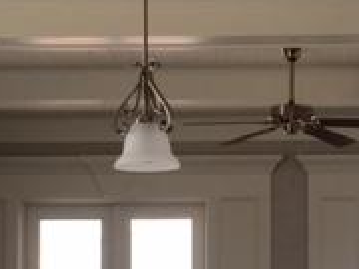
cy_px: 271
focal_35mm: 103
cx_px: 279
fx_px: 1068
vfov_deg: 14.1
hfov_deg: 18.9
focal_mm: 4.15
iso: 32
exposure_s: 1/163
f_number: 2.2
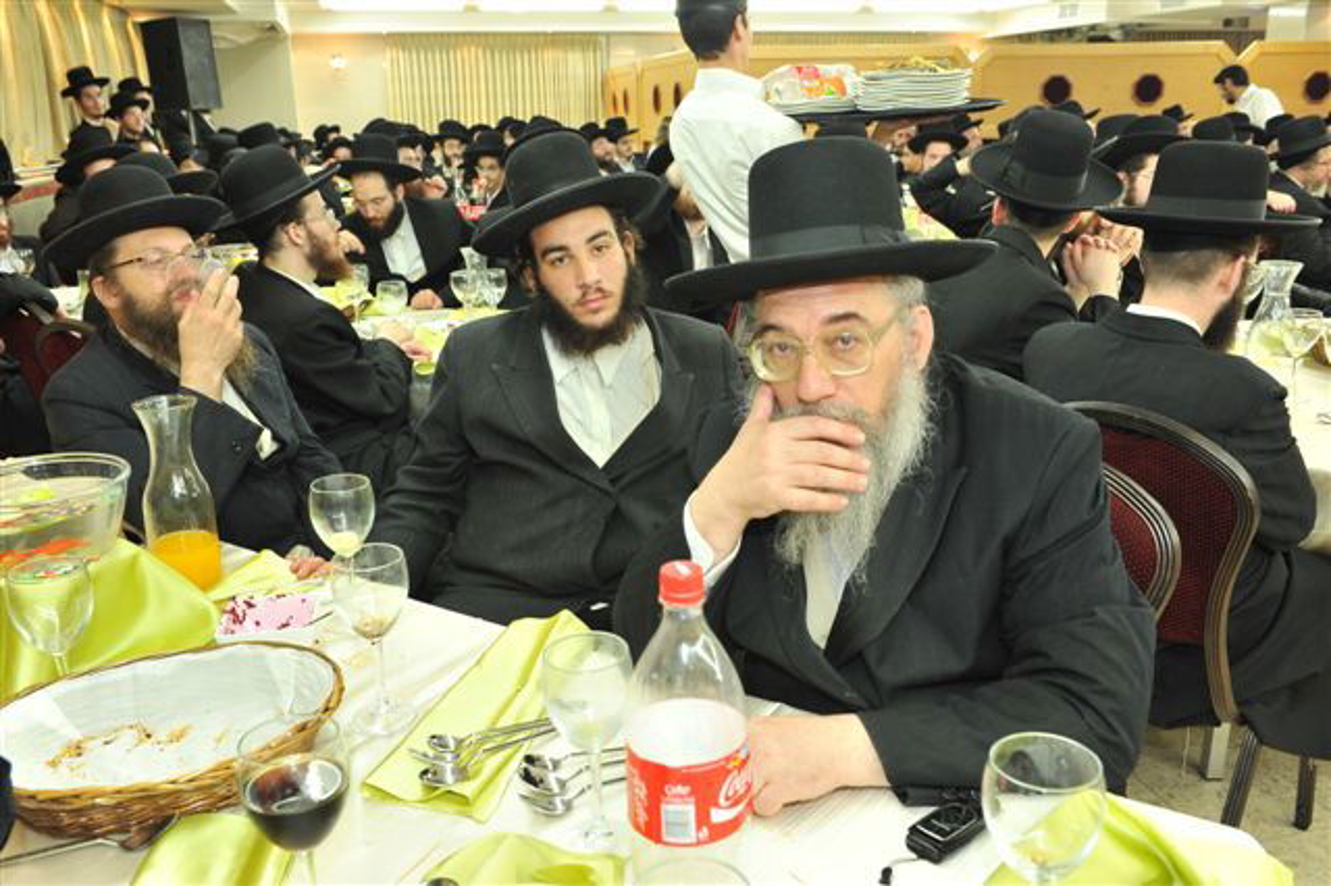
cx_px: 666
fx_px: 1145
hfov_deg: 60.3
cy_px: 443
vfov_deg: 42.3
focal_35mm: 31
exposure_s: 1/60
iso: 1250
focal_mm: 31
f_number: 7.1
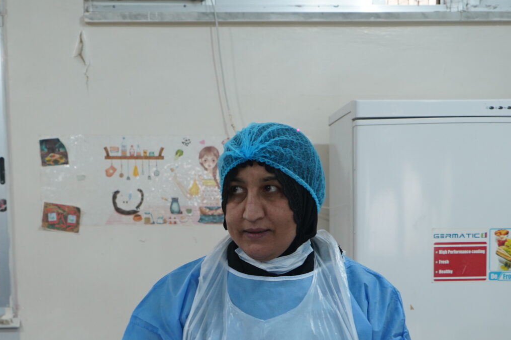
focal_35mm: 73
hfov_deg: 27.7
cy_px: 370
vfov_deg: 18.0
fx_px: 1036
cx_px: 246
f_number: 4
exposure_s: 1/100
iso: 1000
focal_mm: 29
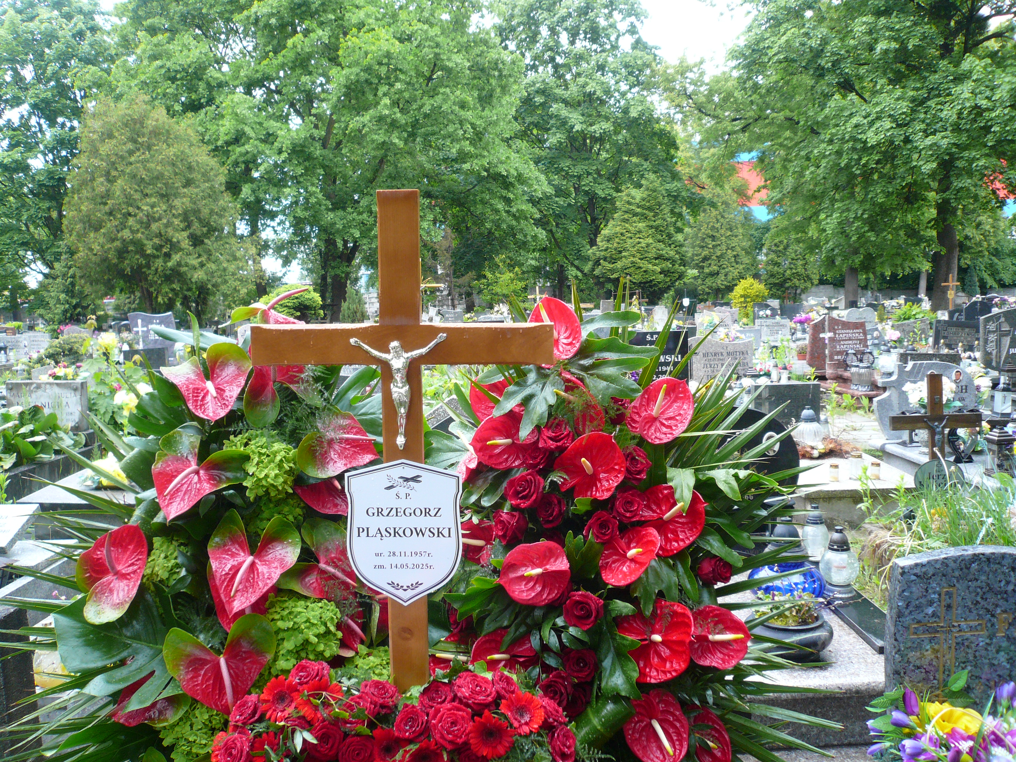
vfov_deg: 49.7
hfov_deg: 63.4
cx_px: 508
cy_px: 381
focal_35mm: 28
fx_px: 822
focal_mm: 4.6
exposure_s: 1/50
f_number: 2.8
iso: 100
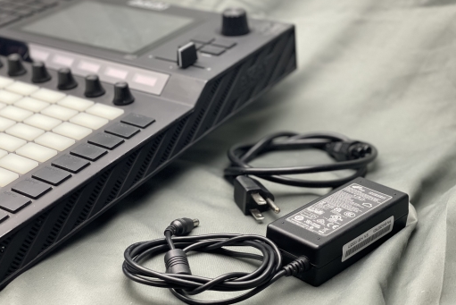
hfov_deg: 36.2
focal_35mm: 55
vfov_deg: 24.6
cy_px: 159
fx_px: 697
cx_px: 228
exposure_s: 1/120
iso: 200
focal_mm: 6
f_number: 2
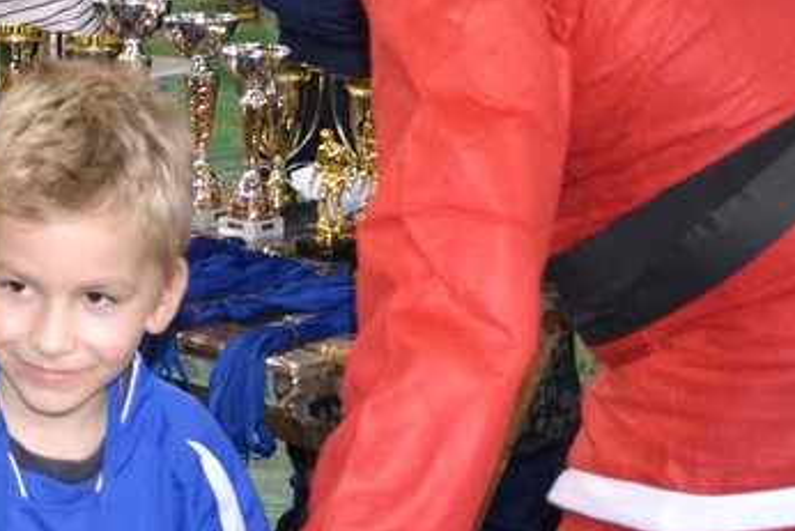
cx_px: -287
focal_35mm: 122
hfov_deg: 15.8
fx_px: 2695
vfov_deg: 11.2
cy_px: 190
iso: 2500
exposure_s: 1/60
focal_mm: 22
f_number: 4
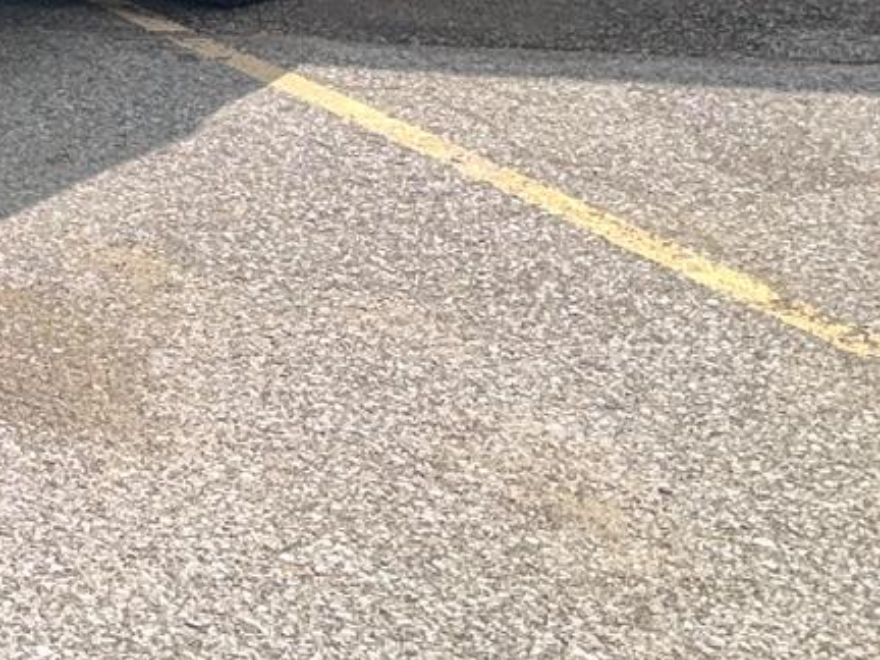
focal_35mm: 77
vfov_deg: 17.8
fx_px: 1957
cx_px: -371
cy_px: -228
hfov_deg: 21.9
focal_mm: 5.96
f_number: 1.6
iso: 32
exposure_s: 1/2747
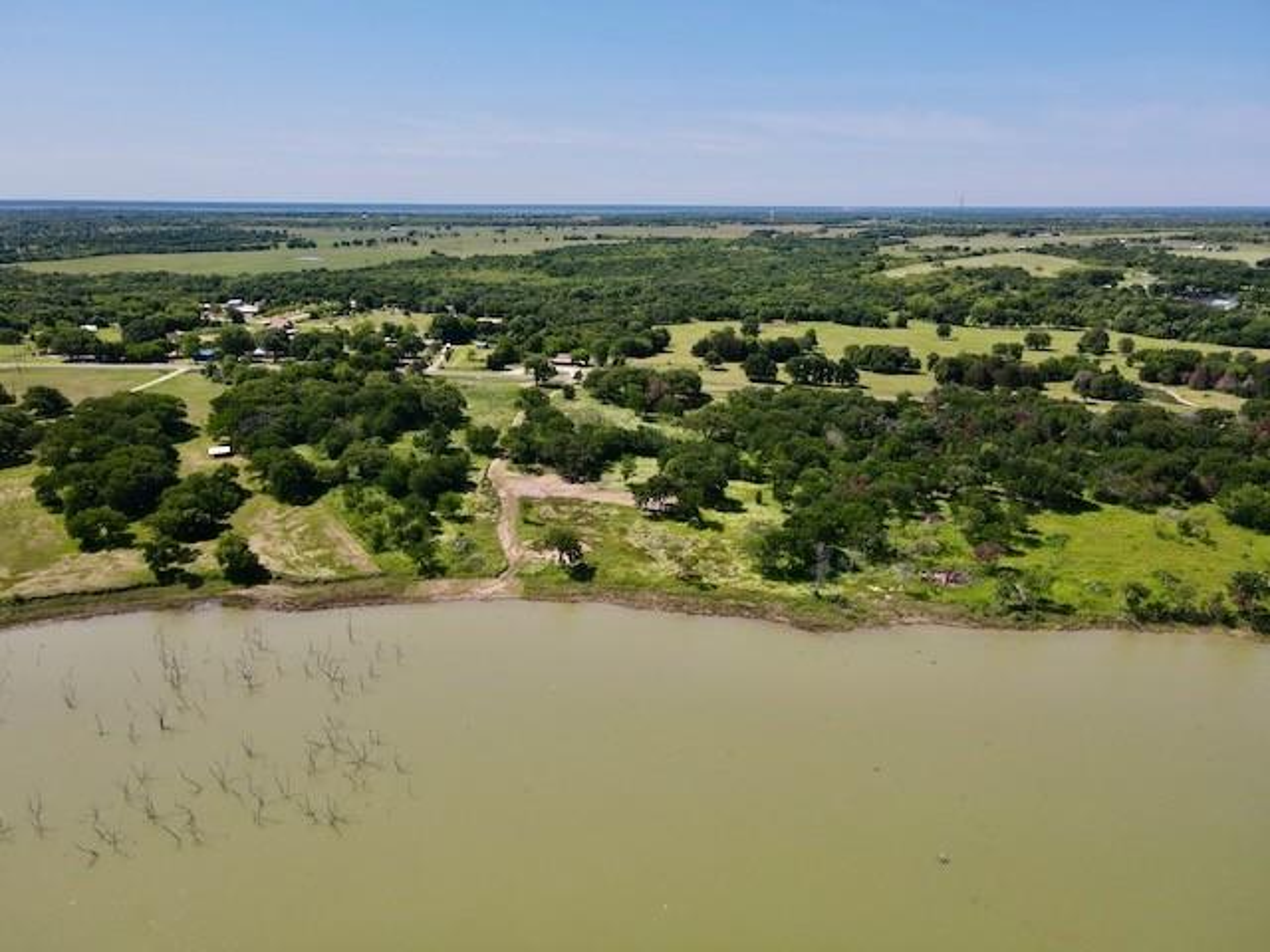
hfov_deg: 71.6
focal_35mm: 24
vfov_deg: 56.8
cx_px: 635
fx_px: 881
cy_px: 476
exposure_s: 1/800
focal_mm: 4.5
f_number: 2.8
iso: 100
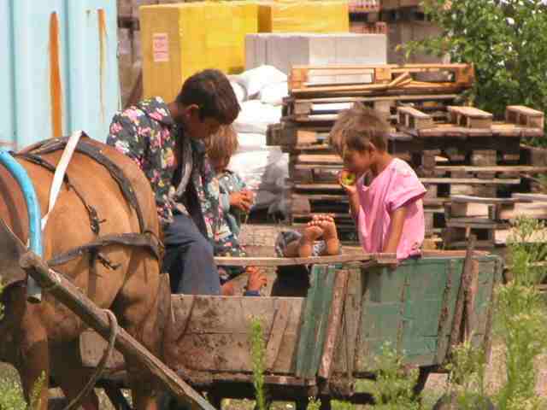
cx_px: 274
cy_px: 205
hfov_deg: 7.1
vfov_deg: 5.3
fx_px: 4425
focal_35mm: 280
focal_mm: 71.2
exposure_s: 1/440
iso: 200
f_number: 6.6
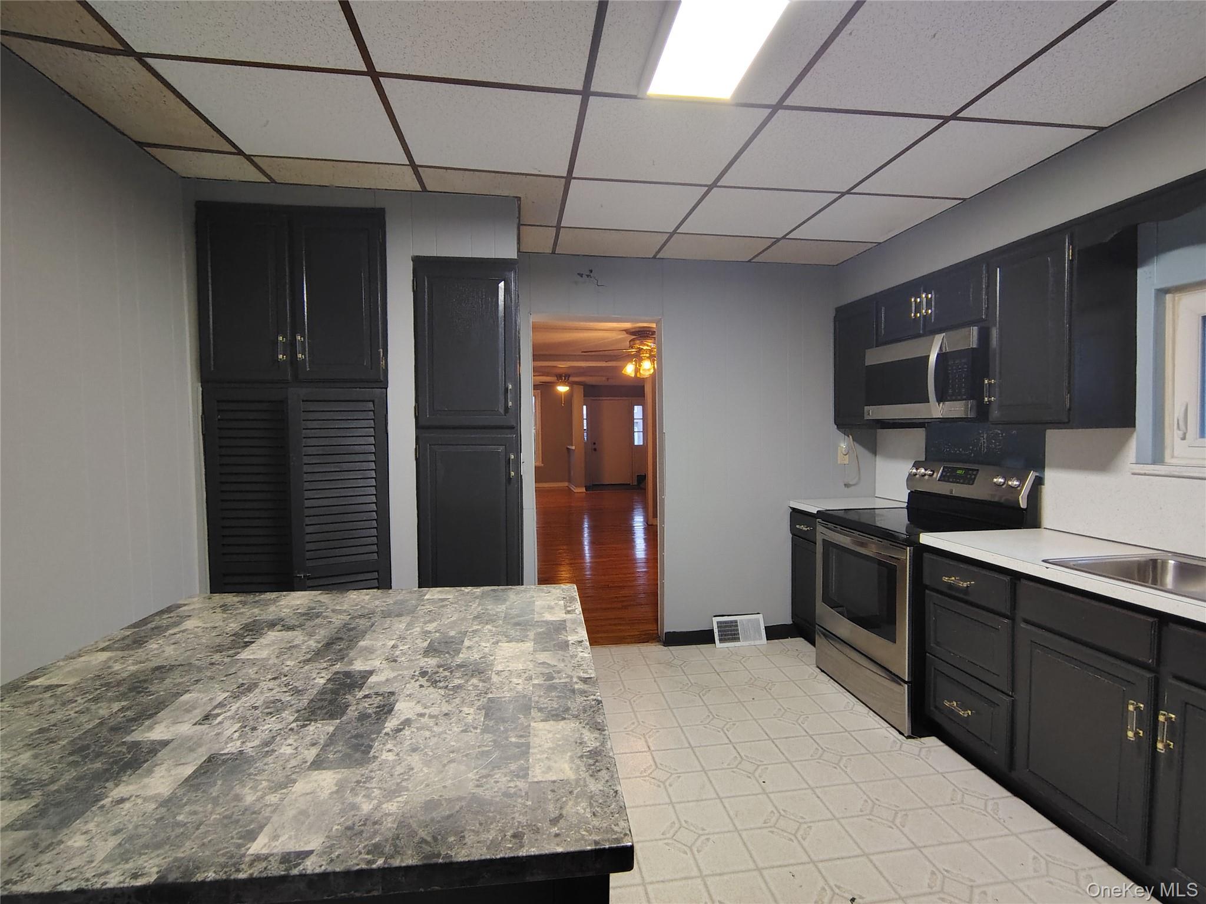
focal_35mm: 16
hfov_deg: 94.5
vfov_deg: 78.1
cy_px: 452
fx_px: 557
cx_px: 603
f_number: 2.2
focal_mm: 2.13
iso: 856
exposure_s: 1/24
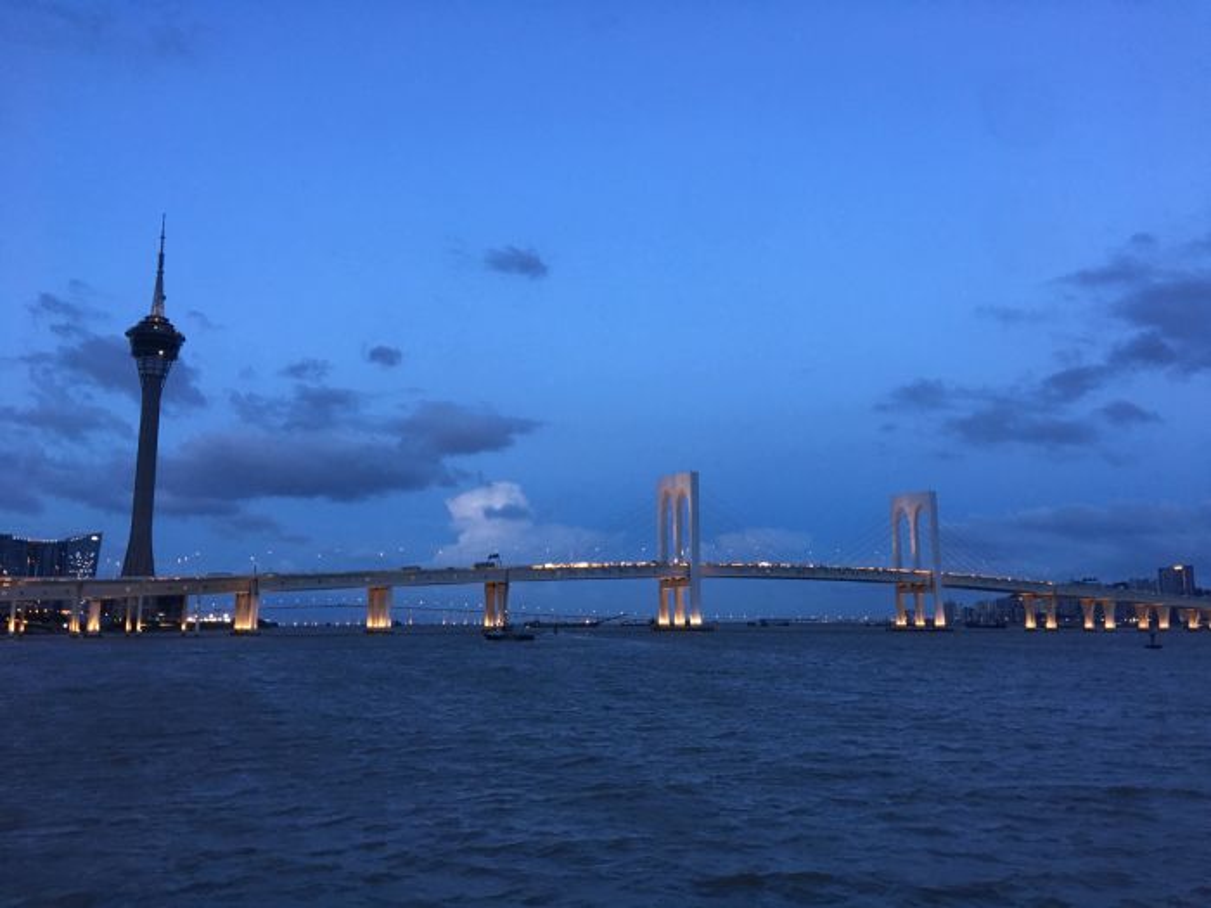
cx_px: 606
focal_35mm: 29
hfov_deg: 61.7
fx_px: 1015
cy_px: 454
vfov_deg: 48.2
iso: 64
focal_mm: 4.15
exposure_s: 1/33
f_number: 2.2
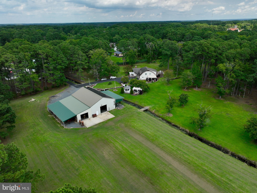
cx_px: 128
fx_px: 178
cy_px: 96
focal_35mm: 24
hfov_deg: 71.6
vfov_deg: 56.8
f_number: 2.8
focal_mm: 12.29
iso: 140
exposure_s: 1/2500
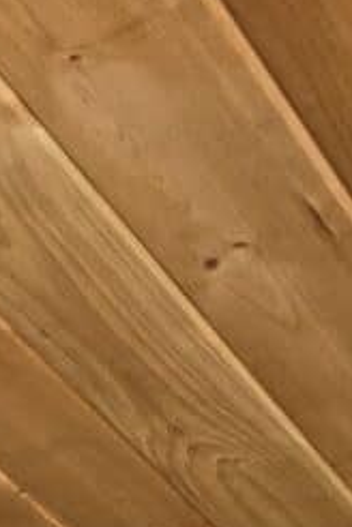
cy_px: 1315
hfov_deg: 11.7
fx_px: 1129
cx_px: -648
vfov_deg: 14.4
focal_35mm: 77
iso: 125
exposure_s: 1/359
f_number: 2.2
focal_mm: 2.2
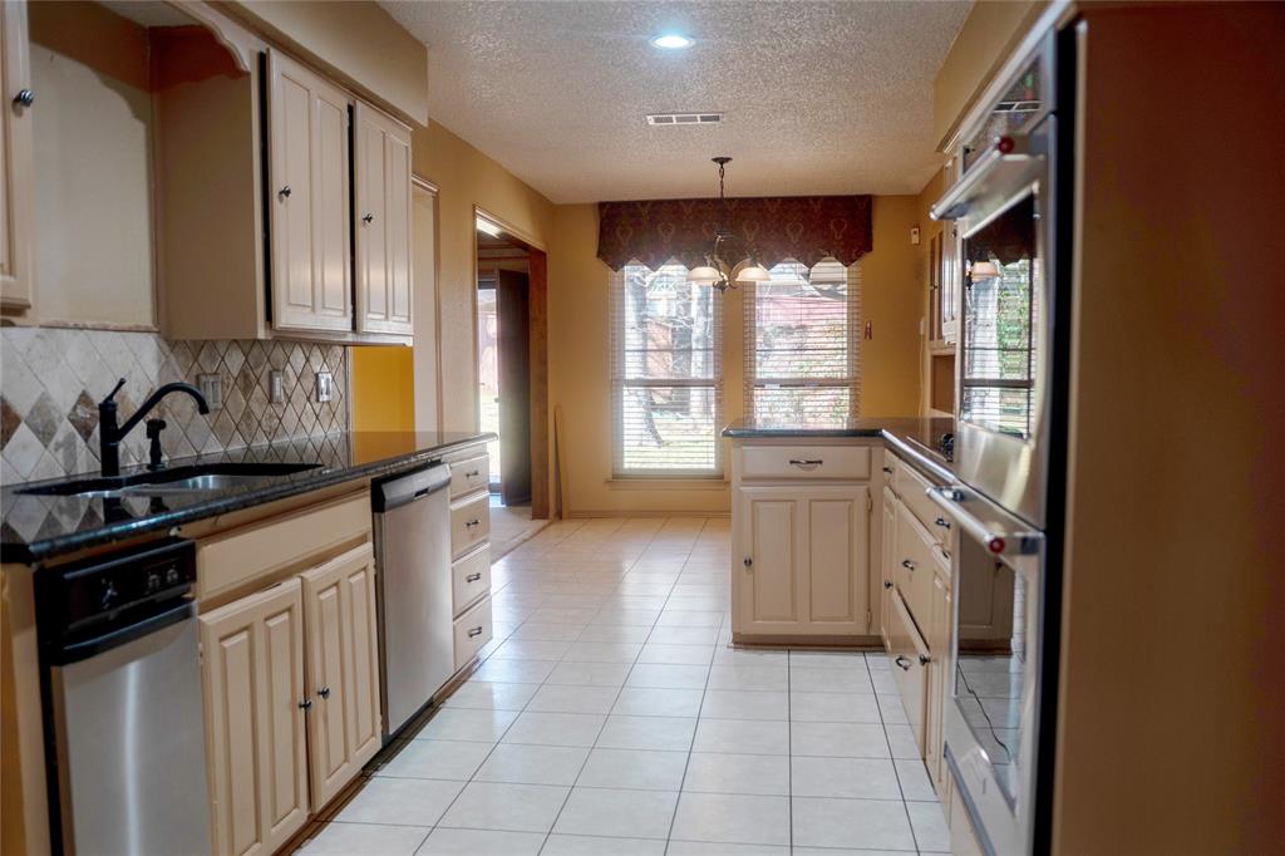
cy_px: 428
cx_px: 642
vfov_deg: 47.9
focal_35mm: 27
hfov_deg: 67.4
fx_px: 963
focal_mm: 18
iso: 100
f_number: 1.8
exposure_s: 1/1250
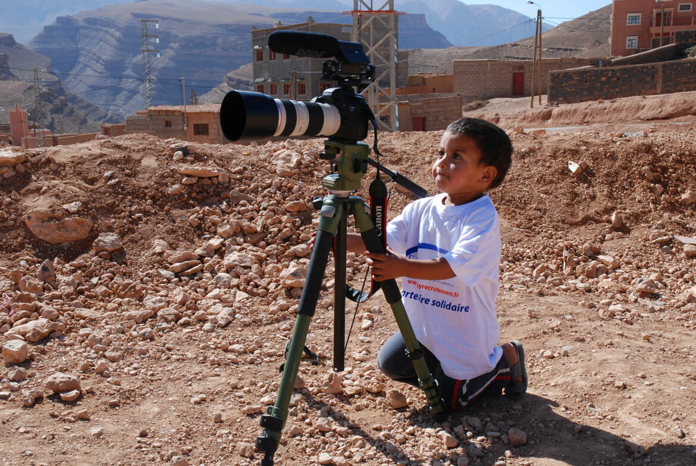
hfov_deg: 47.9
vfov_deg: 33.1
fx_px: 784
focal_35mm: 40
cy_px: 233
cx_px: 348
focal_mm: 27
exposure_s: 1/80
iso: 125
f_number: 14
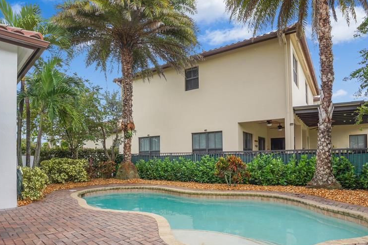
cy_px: 154
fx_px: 225
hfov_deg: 78.6
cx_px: 175
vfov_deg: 56.5
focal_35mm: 22
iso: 800
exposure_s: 1/250
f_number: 8
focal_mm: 16
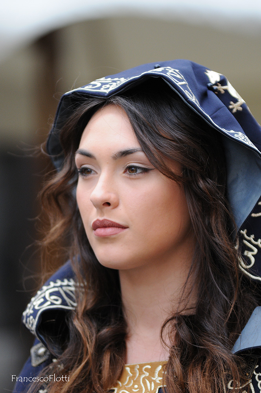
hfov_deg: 4.6
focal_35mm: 300
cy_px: 196
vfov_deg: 6.9
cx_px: 130
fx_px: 3271
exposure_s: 1/1600
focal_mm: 200
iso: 640
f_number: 3.2
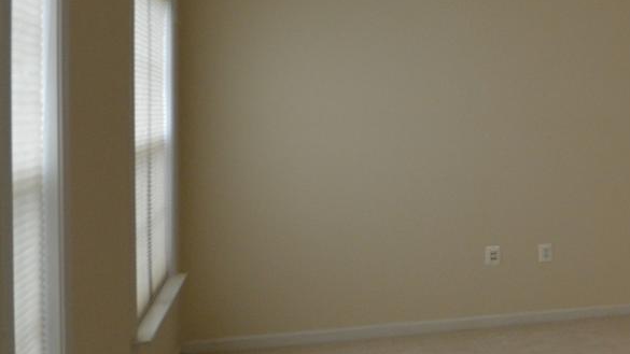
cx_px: 1042
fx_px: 919
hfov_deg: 24.4
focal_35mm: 55
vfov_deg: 21.8
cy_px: 158
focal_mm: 10
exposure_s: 1/60
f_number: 4
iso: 500
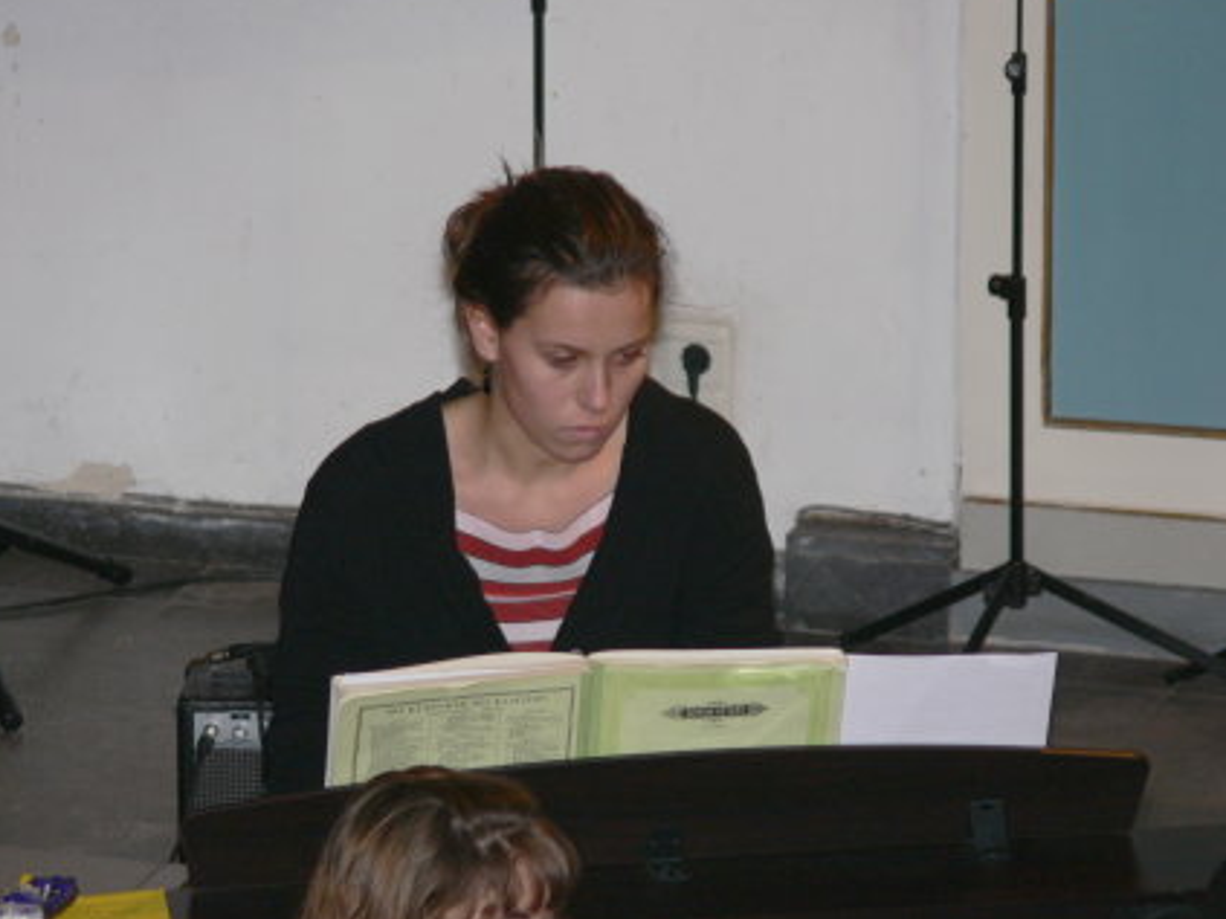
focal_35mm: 402
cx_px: 610
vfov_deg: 3.7
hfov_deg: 4.9
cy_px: 457
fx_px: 14234
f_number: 4
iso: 100
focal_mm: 81.8
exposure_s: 1/30
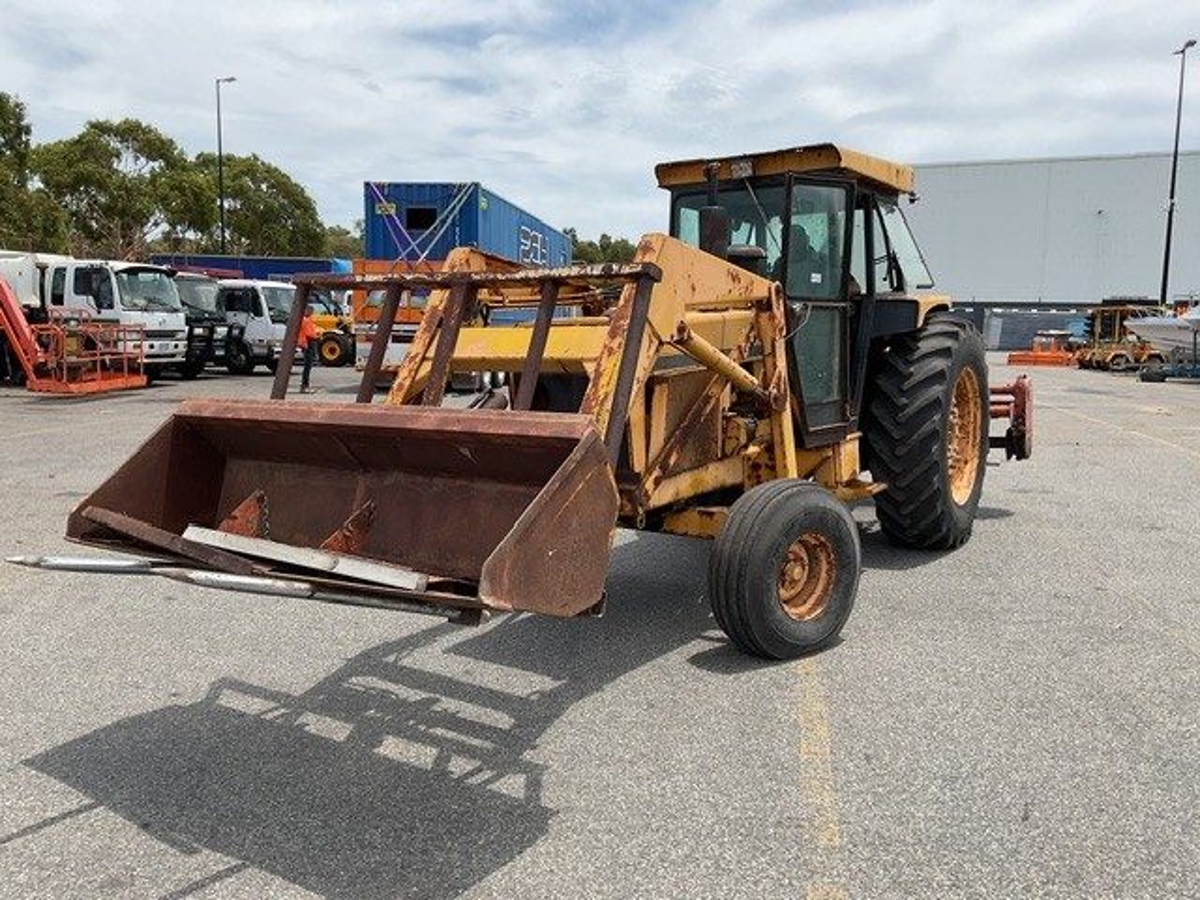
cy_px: 450
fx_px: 1005
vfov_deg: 48.2
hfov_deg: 61.7
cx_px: 600
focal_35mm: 29
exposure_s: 1/1675
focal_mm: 3
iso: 16
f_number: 1.8
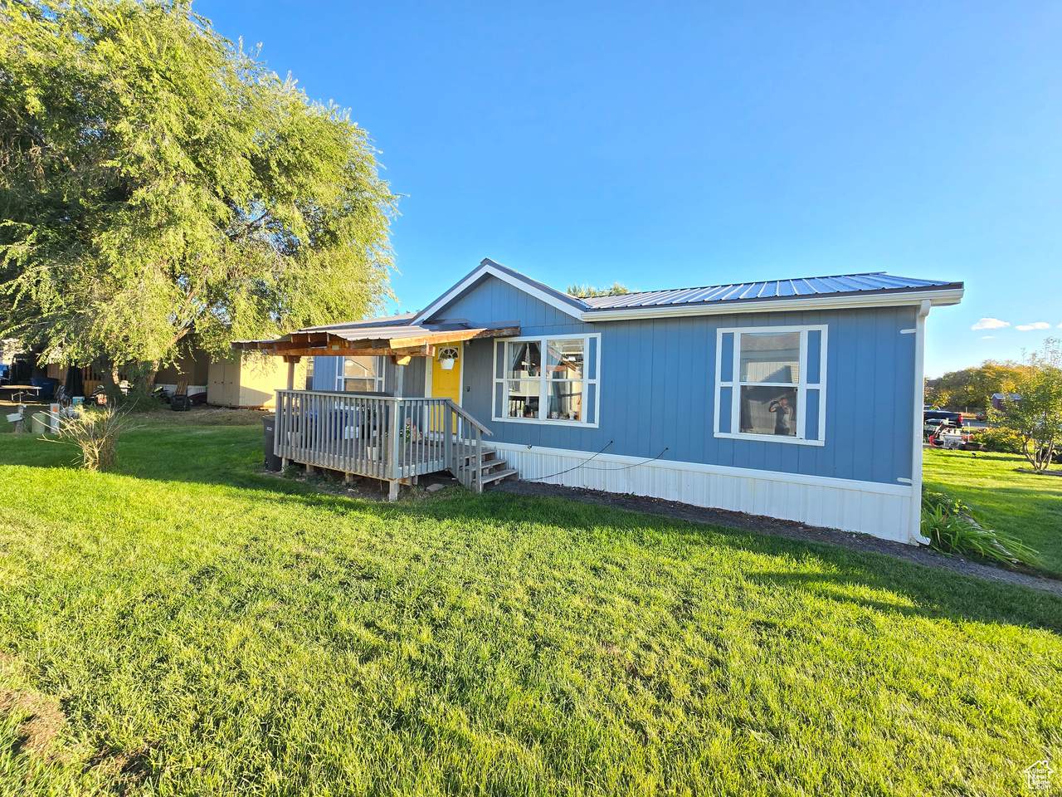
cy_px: 398
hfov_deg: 106.2
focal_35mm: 13
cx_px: 531
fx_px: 399
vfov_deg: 89.9
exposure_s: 1/431
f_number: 2.2
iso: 50
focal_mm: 2.2
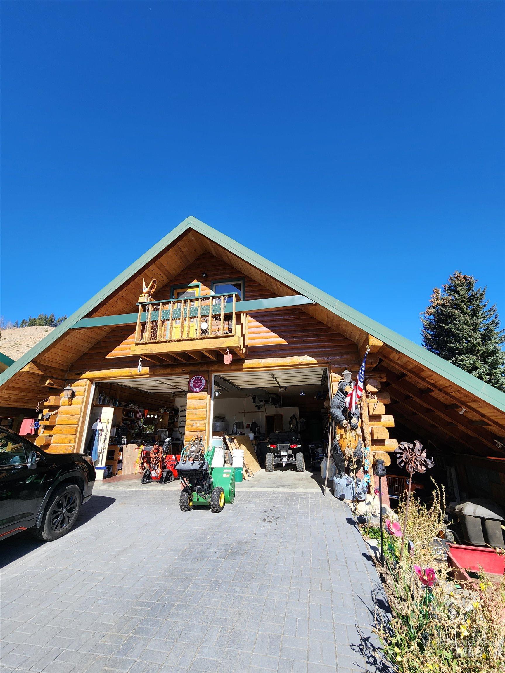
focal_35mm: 13
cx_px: 252
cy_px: 336
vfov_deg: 106.2
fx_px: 253
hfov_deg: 89.9
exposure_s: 1/1033
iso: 50
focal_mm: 2.2
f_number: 2.2
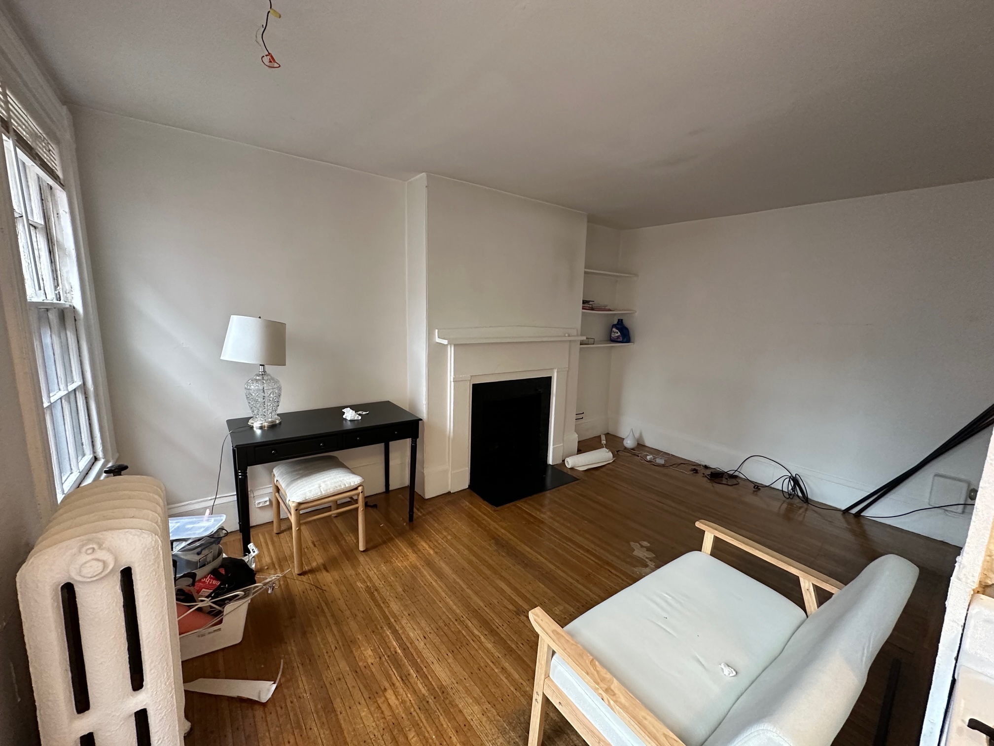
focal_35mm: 14
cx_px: 497
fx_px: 402
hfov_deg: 102.1
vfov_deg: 85.7
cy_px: 373
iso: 400
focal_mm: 2.22
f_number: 2.2
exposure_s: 1/60
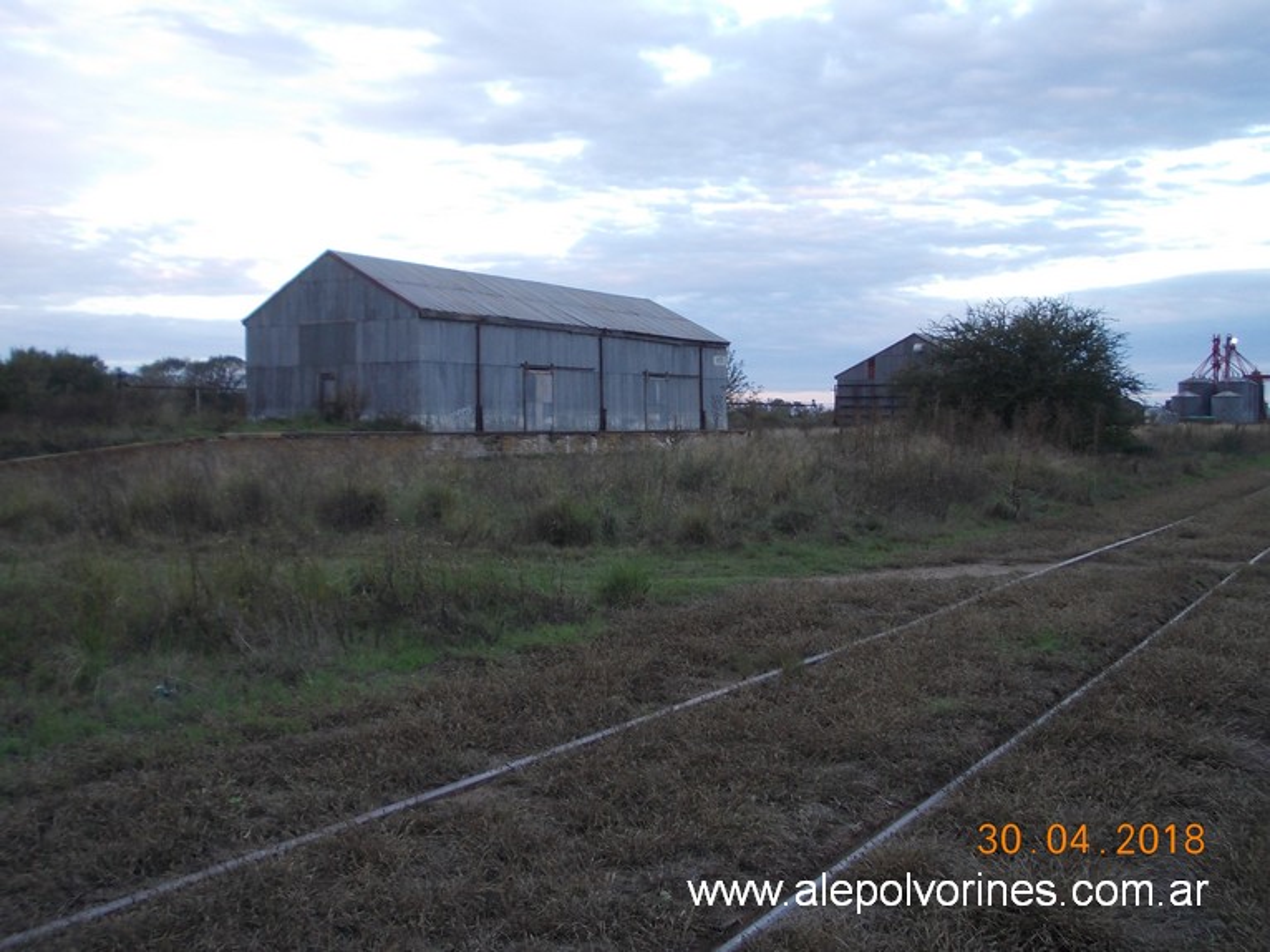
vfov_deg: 37.7
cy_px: 476
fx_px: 1394
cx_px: 635
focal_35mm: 38
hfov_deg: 49.0
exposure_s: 1/40
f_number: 3.1
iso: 80
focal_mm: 5.3
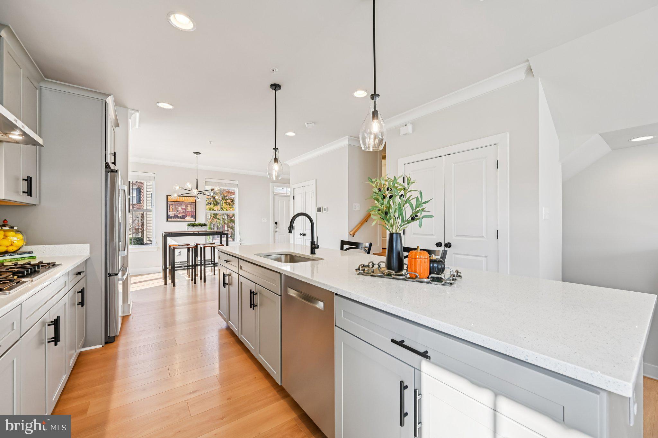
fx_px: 256
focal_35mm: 14
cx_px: 329
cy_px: 219
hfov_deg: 104.3
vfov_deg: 81.1
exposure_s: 1/40
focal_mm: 14
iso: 100
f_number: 8
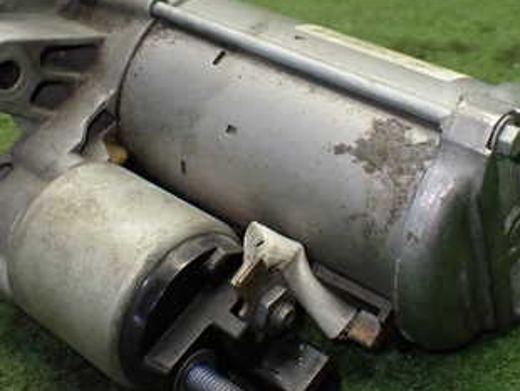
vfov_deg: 25.1
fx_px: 872
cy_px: 116
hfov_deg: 33.2
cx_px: 262
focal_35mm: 58
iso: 500
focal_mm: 5.4
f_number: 2.3
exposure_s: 1/125
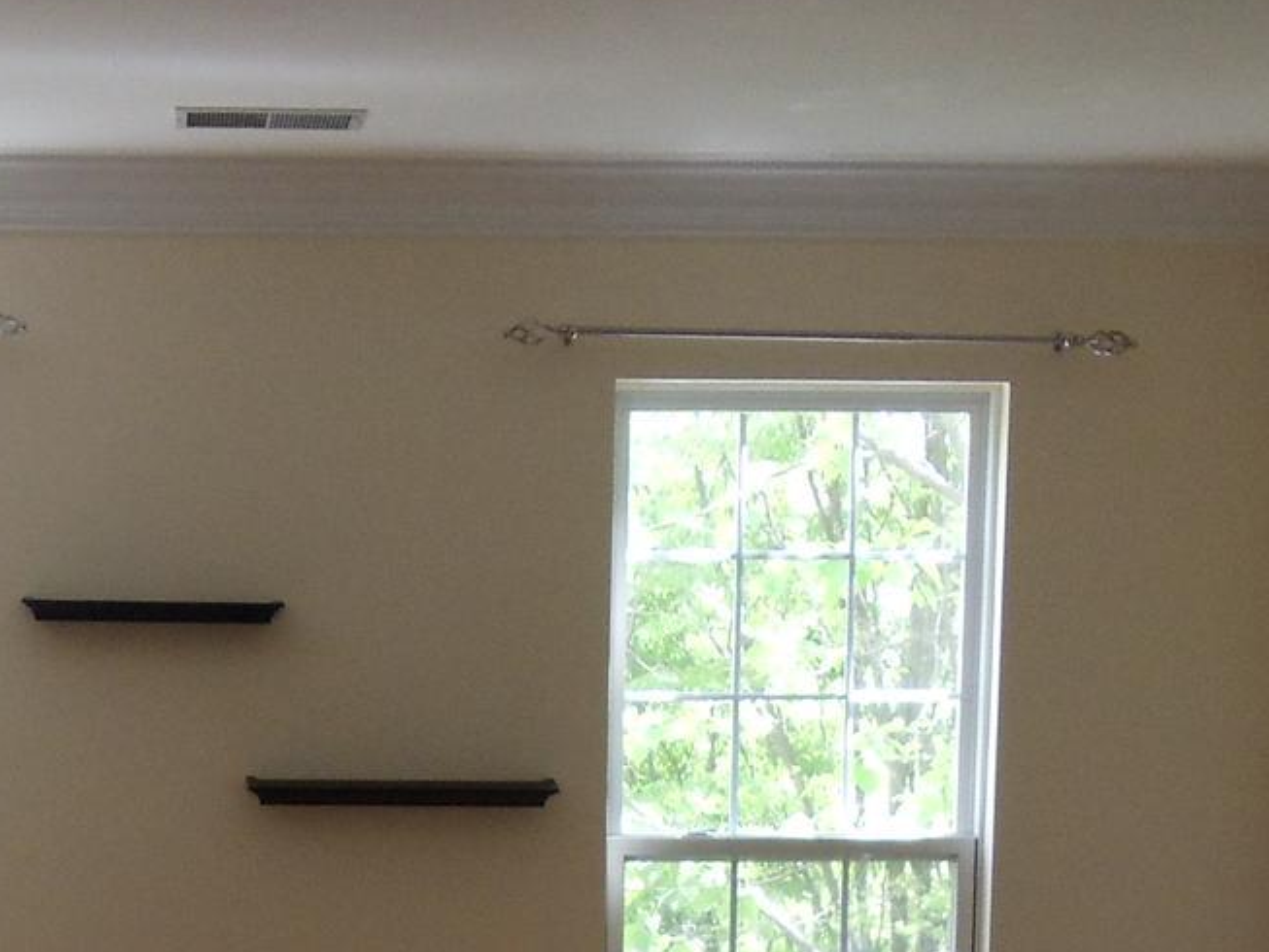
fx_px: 5060
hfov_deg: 14.2
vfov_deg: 10.4
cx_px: 196
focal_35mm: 138
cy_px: 1372
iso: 100
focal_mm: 6
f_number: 3.5
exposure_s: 1/30
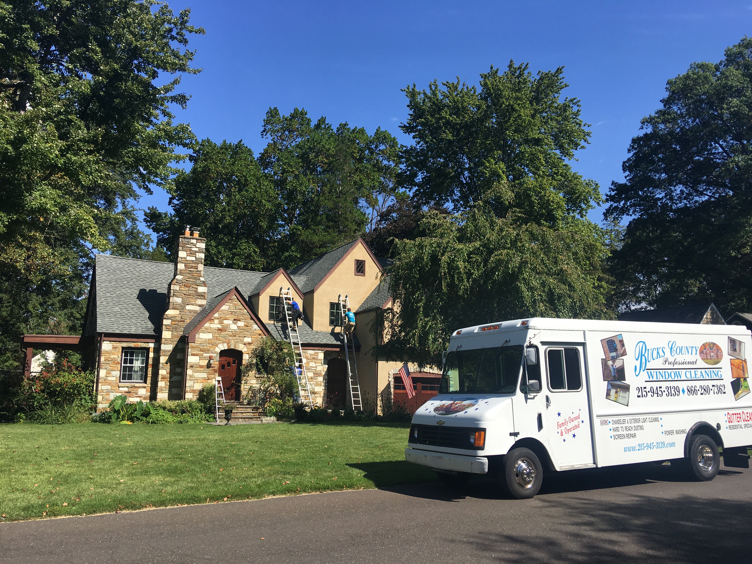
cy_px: 282
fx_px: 630
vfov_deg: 48.2
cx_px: 376
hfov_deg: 61.7
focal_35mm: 29
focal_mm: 4.15
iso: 25
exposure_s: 1/1399
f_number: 2.2
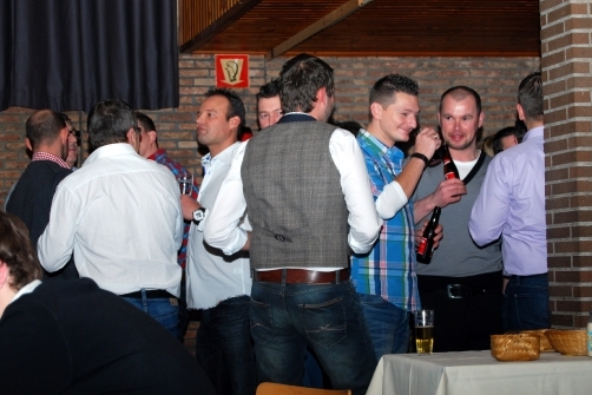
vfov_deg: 13.9
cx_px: 294
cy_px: 201
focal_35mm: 99
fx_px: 1622
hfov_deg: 20.7
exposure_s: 1/60
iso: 400
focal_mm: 55
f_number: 5.6
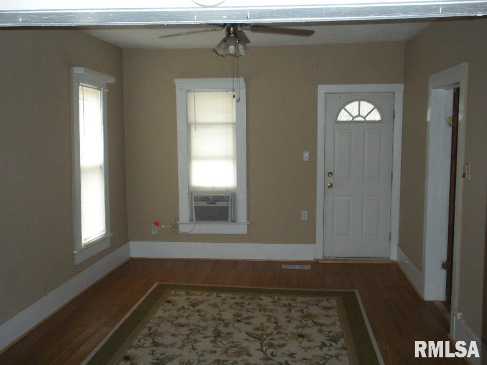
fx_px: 506
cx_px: 244
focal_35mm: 36
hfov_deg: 51.4
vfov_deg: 39.7
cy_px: 182
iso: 337
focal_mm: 6.3
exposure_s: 1/30
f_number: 3.5
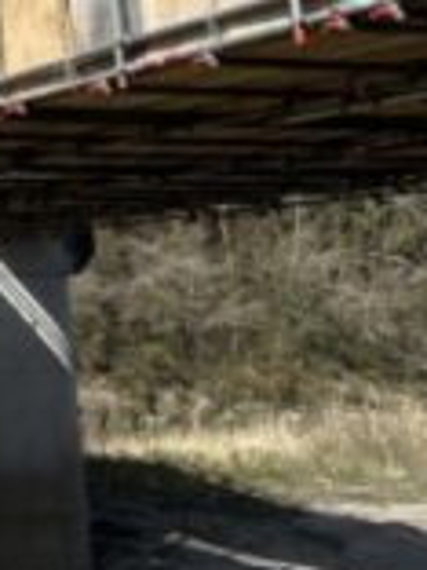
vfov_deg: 16.7
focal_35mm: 107
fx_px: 1760
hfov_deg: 12.8
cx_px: -303
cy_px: -292
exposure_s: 1/3571
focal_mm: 5.7
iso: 50
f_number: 1.5
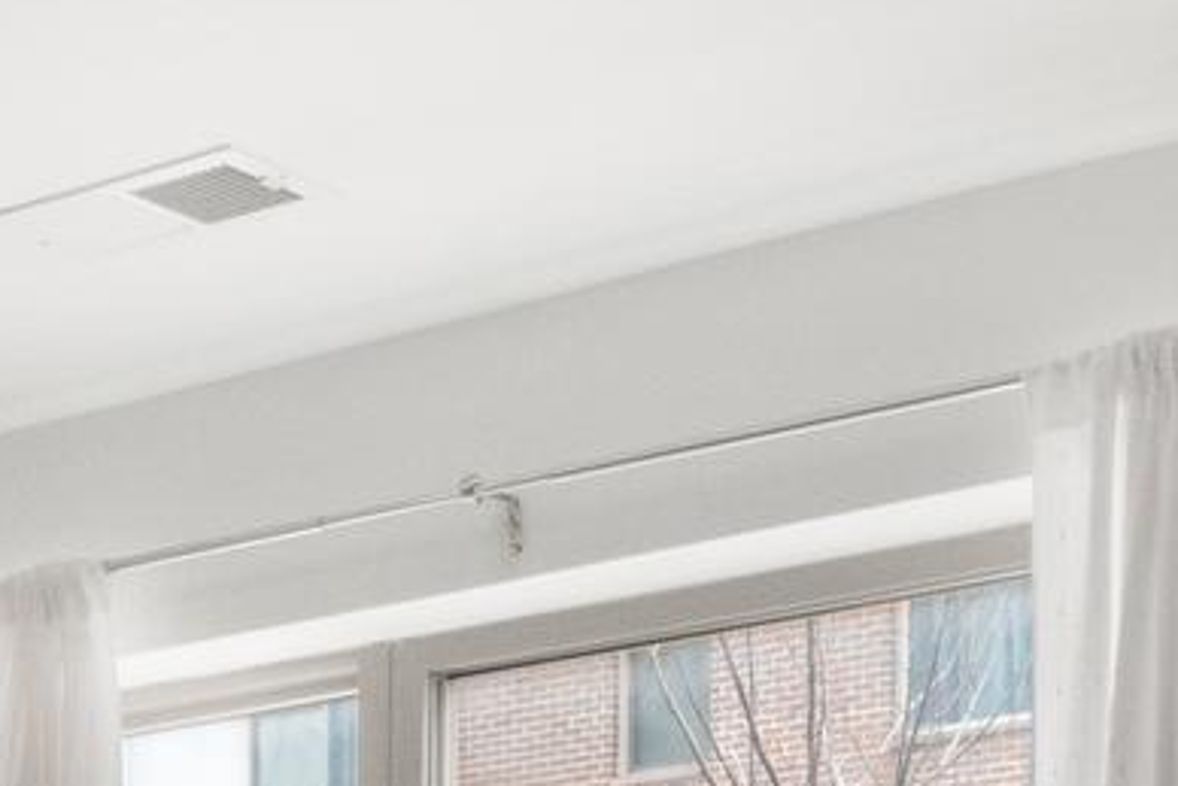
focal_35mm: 119
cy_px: 2004
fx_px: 3883
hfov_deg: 16.9
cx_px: 36
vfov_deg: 9.9
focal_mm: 15
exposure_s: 1/4
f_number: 20
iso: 1250
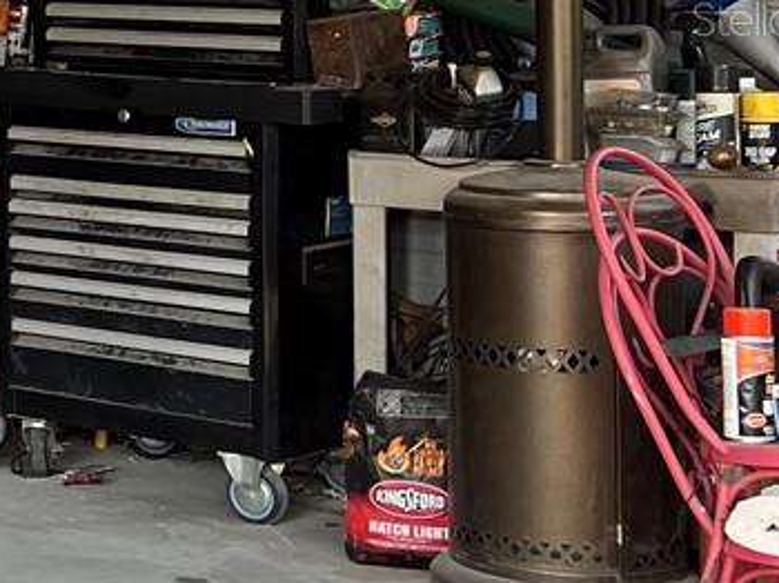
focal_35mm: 119
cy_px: 18
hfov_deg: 13.6
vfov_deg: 12.3
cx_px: -879
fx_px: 2676
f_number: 1.5
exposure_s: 1/121
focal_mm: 5.7
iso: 40
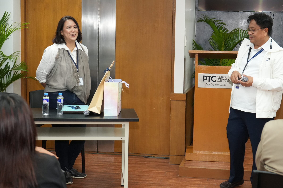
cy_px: 88
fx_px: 511
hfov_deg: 30.9
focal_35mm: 65
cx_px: 159
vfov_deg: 20.9
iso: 3200
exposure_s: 1/125
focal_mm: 54
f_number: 5
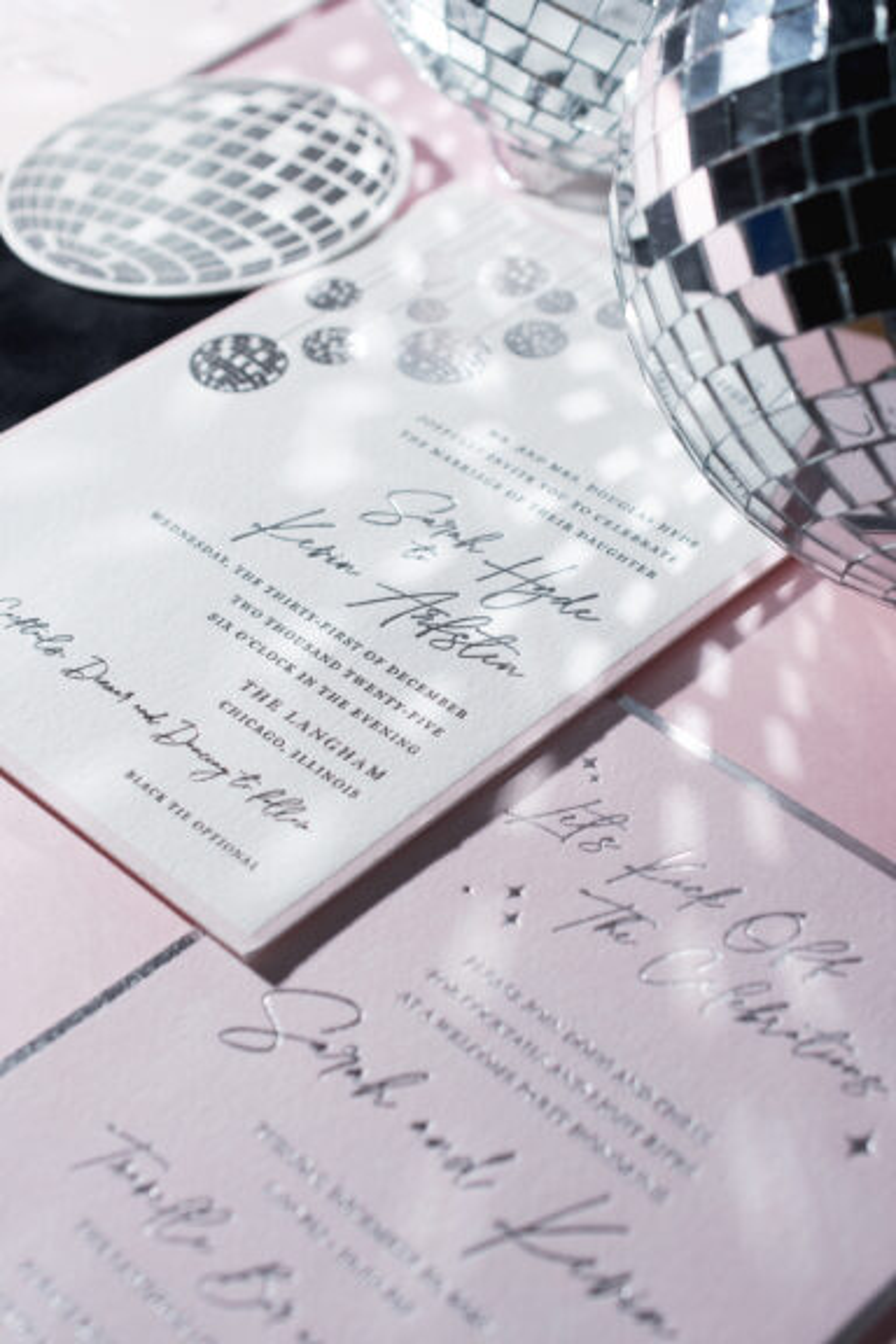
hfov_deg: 22.6
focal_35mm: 60
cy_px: 672
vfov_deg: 33.4
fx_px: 2240
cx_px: 448
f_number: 6.3
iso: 100
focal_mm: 40
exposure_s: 1/250
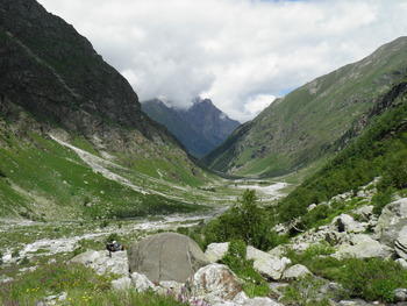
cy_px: 153
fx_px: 353
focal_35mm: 30
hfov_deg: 59.9
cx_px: 204
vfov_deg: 46.8
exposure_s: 1/400
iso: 50
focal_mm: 5.5
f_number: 5.9
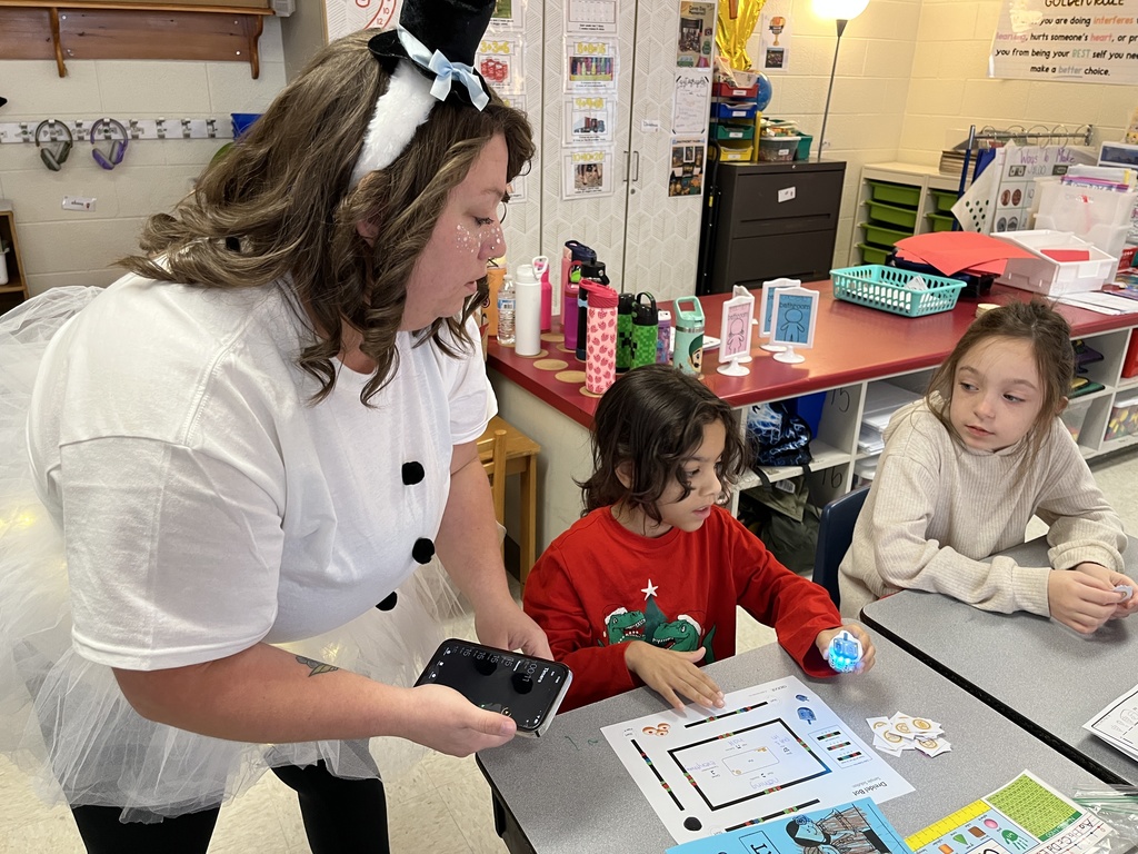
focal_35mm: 26
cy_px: 427
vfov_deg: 53.1
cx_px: 569
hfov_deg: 67.3
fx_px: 855
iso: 160
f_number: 1.6
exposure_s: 1/60
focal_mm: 5.1
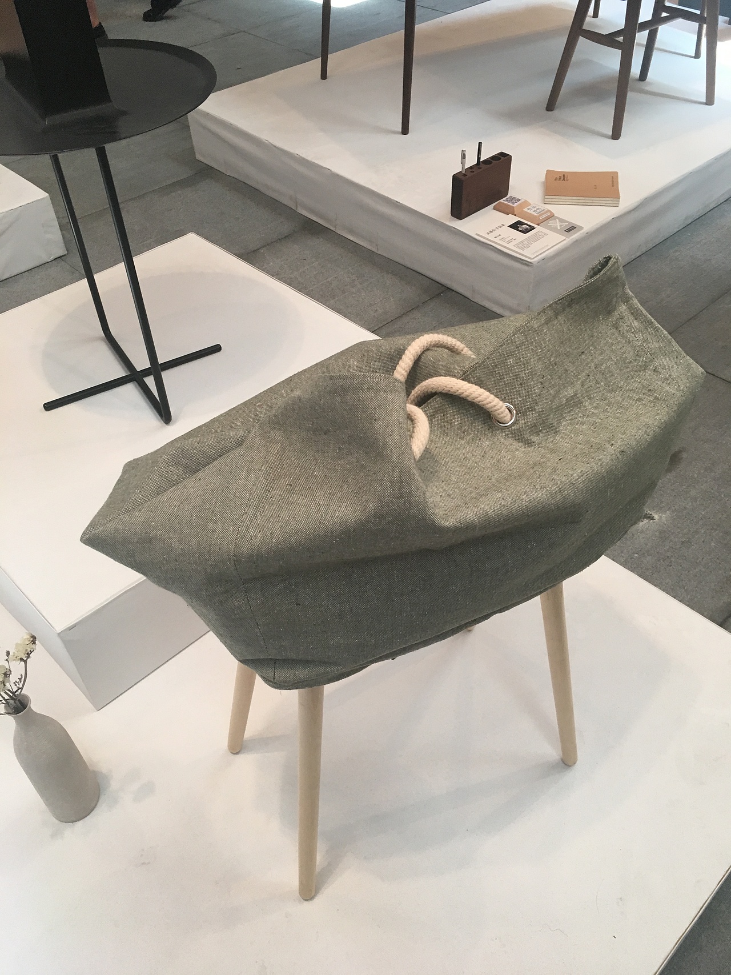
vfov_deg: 61.7
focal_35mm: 29
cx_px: 366
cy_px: 488
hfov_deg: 48.2
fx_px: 817
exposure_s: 1/33
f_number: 2.2
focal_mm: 4.15
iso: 64
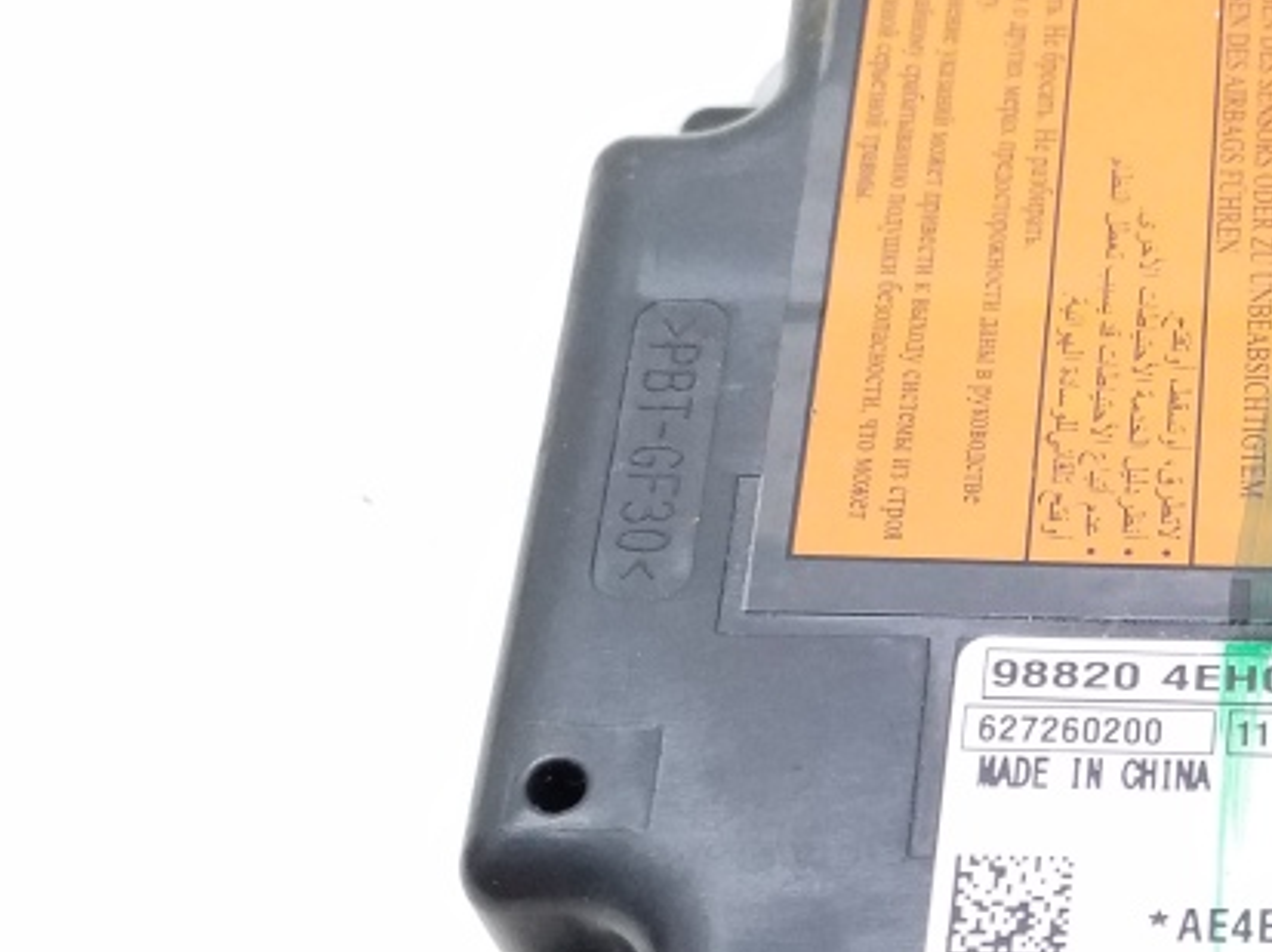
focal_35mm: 67
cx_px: 1423
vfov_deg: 21.5
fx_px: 2460
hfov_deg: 26.5
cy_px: 798
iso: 200
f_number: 1.9
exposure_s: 1/50
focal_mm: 3.6
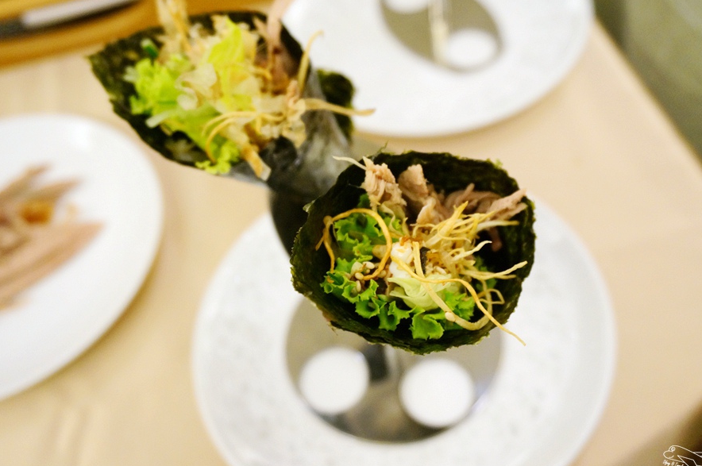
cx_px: 353
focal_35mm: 38
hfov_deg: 50.7
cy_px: 232
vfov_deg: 35.0
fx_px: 740
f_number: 4.5
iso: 1600
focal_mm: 24
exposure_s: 1/60
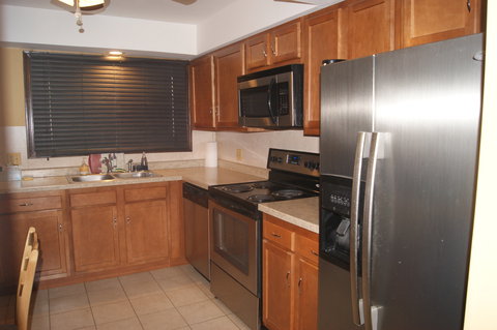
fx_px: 372
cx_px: 248
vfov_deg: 47.8
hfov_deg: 67.4
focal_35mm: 27
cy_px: 165
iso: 400
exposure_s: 1/60
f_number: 5.6
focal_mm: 18
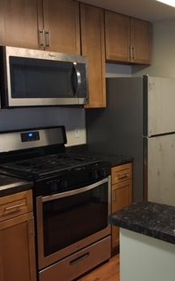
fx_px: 344
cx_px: 177
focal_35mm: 45
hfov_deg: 26.9
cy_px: 142
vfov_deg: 44.4
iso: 200
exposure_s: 1/30
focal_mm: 4.15
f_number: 2.2
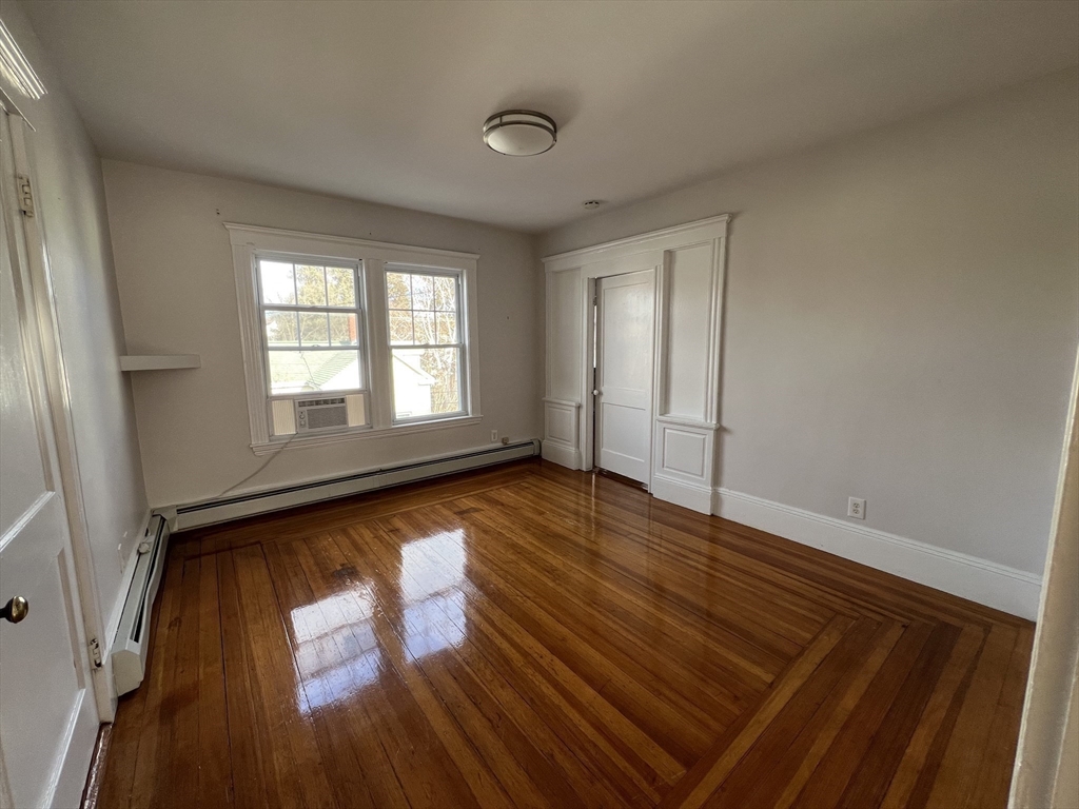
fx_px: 405
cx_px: 540
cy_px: 404
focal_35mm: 13
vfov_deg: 89.9
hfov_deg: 106.2
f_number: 1.8
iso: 64
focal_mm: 1.57
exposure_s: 1/99
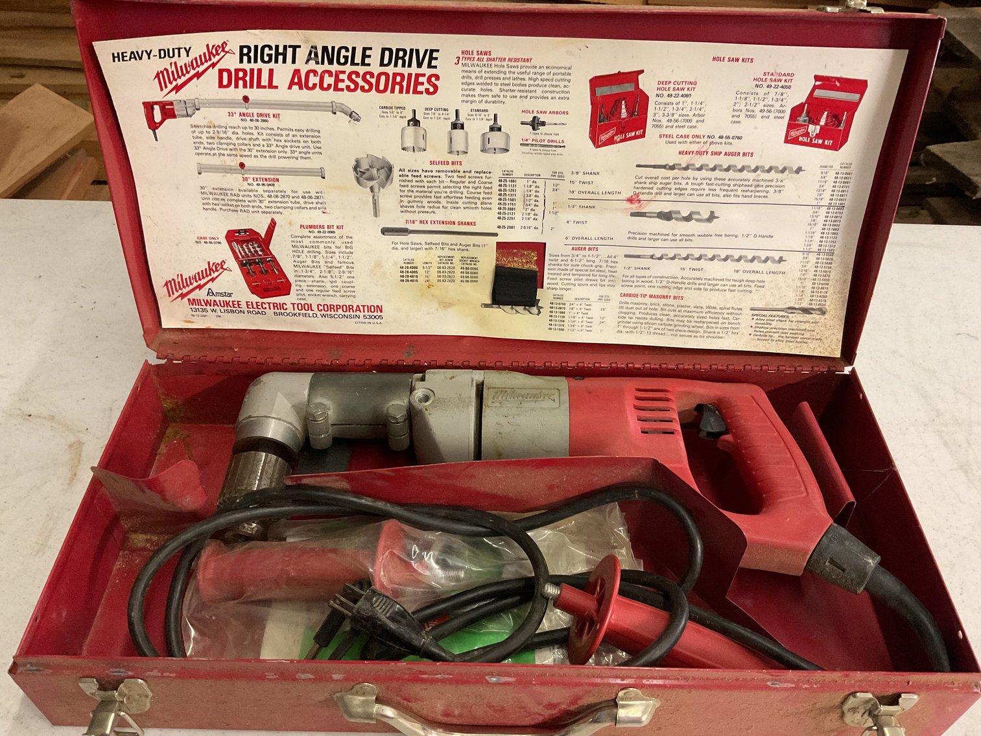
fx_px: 822
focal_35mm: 29
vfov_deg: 48.2
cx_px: 490
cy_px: 368
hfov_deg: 61.7
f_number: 1.8
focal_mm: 3
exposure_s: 1/60
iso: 250
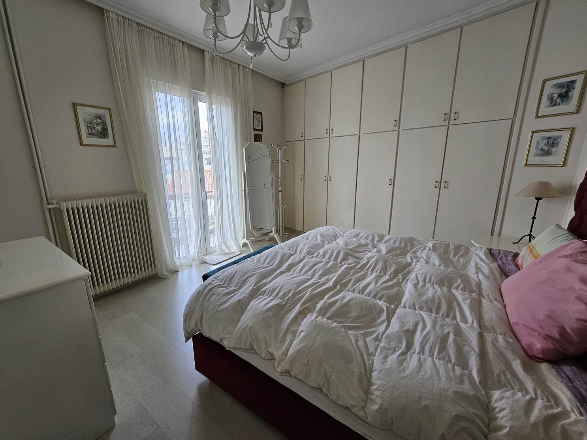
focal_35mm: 14
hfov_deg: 102.0
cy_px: 220
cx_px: 281
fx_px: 237
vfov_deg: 85.7
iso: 50
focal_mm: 1.74
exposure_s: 1/50
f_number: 2.2
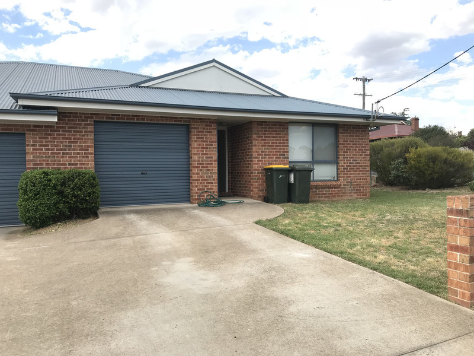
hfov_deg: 63.4
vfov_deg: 49.7
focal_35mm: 28
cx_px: 237
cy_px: 178
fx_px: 383
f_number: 1.8
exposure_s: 1/1153
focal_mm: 3.99
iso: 20
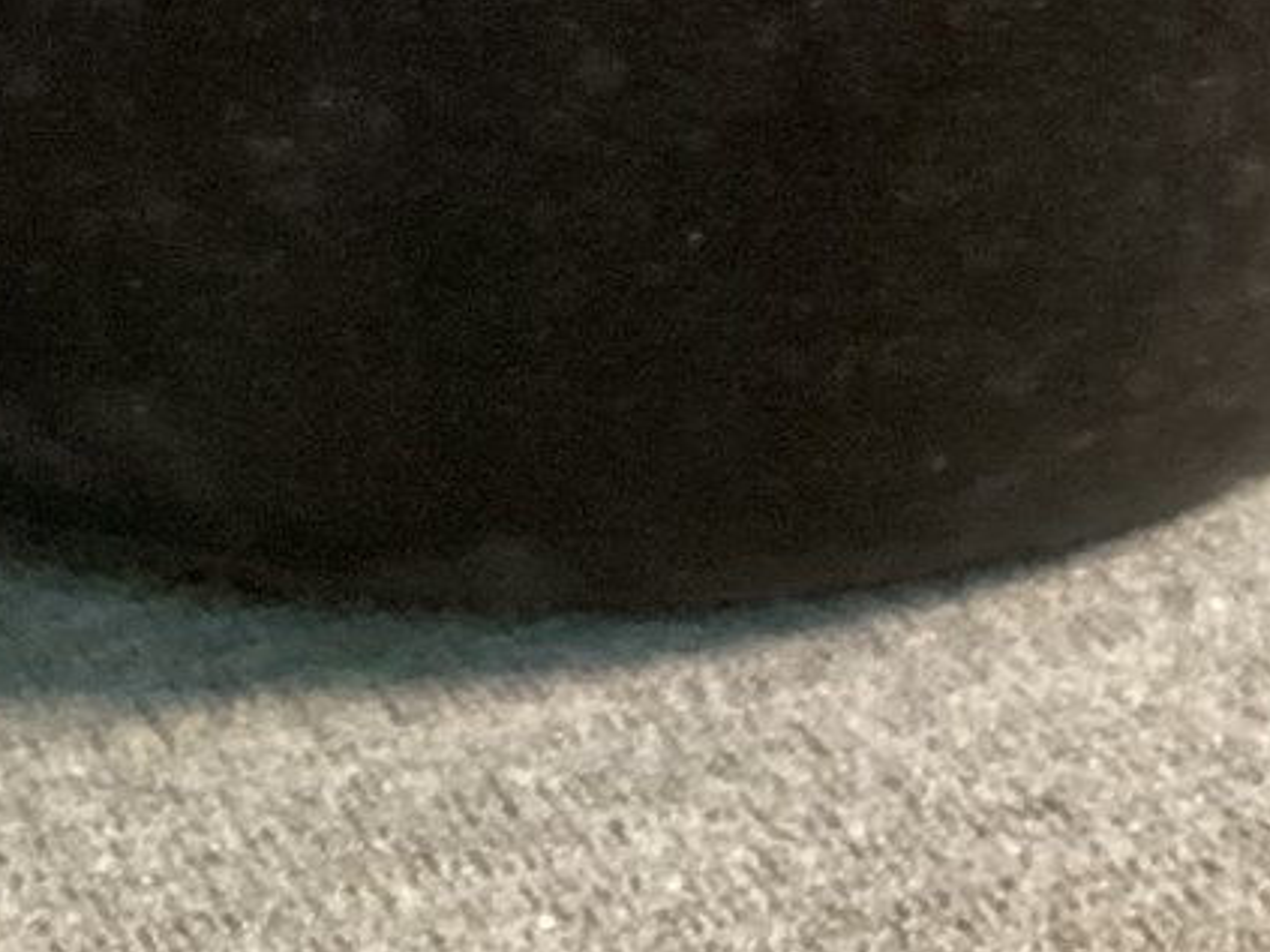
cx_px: 308
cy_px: -674
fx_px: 4071
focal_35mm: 111
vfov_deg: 12.4
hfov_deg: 17.6
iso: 400
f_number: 2.4
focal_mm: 3.3
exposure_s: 1/30
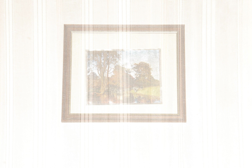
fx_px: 652
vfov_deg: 14.7
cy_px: 84
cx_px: 126
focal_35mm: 93
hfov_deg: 21.9
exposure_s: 1/60
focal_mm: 62
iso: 400
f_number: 11
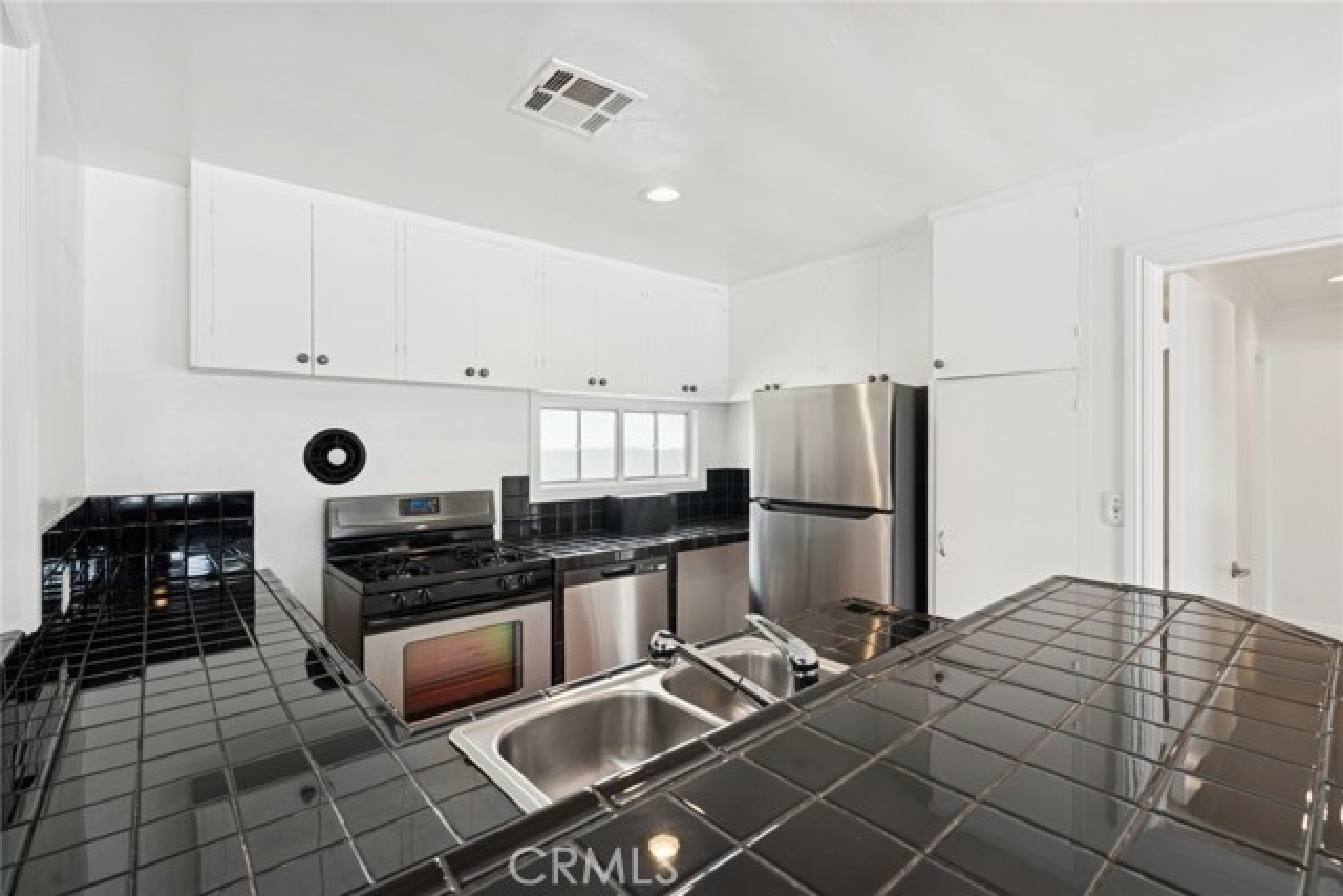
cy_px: 448
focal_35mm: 16
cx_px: 672
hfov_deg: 96.7
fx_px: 597
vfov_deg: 73.8
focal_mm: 16
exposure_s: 1/40
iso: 320
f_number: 8
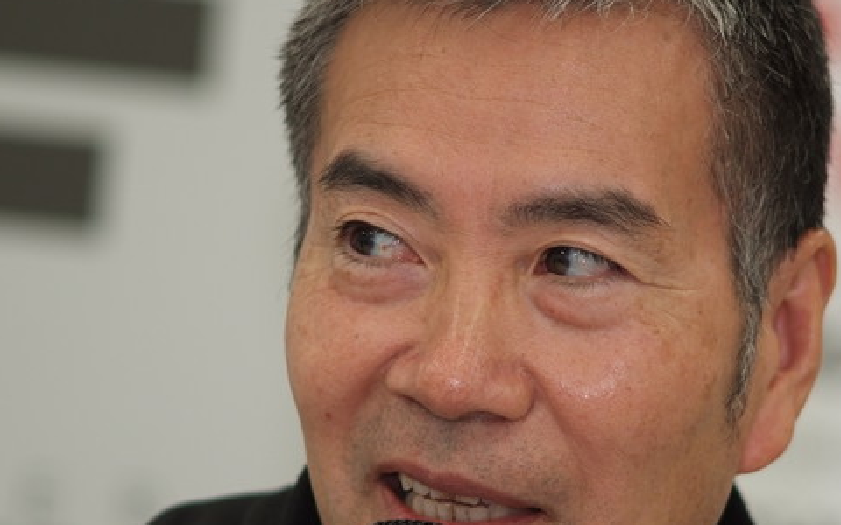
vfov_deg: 3.2
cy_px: 326
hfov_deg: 5.1
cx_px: 461
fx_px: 9466
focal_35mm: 413
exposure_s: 1/125
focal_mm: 180
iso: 400
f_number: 2.8
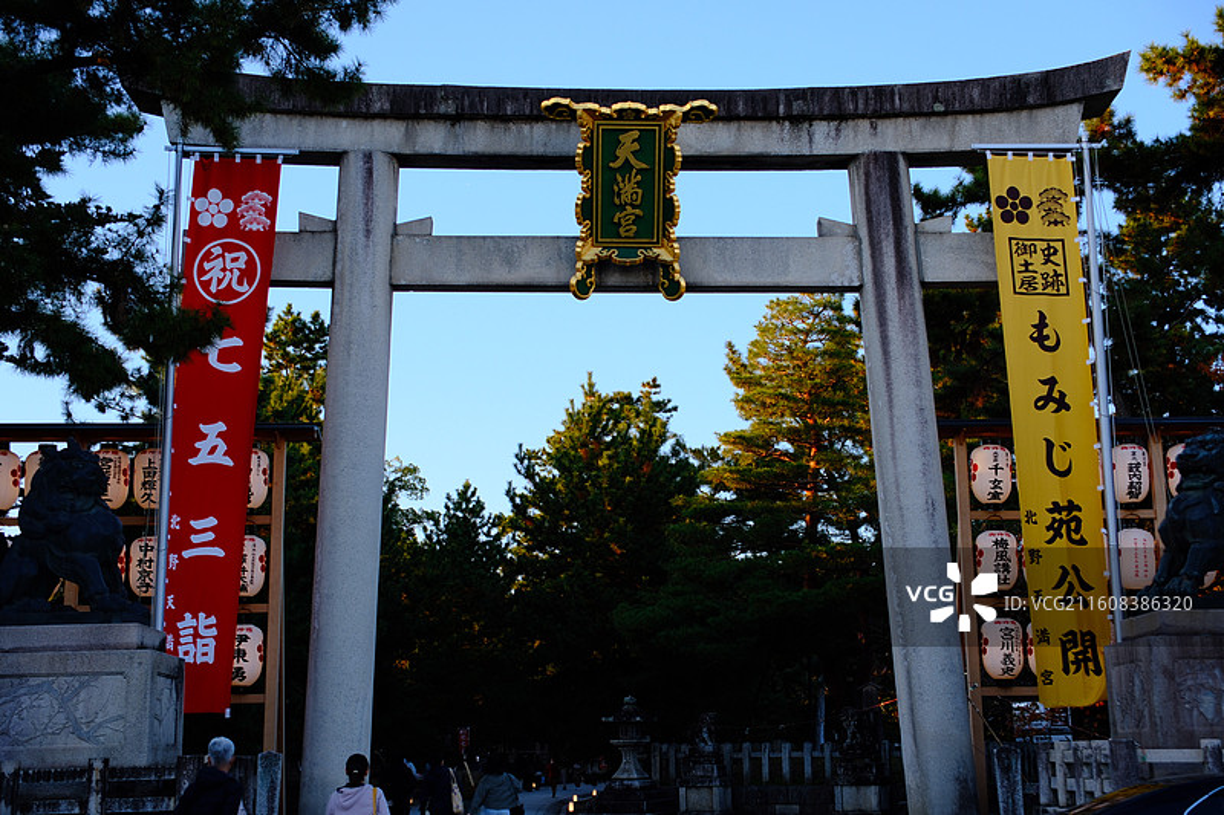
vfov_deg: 30.5
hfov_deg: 44.5
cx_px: 612
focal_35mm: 44
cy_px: 408
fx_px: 1496
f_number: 3.2
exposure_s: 1/170
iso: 125
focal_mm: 29
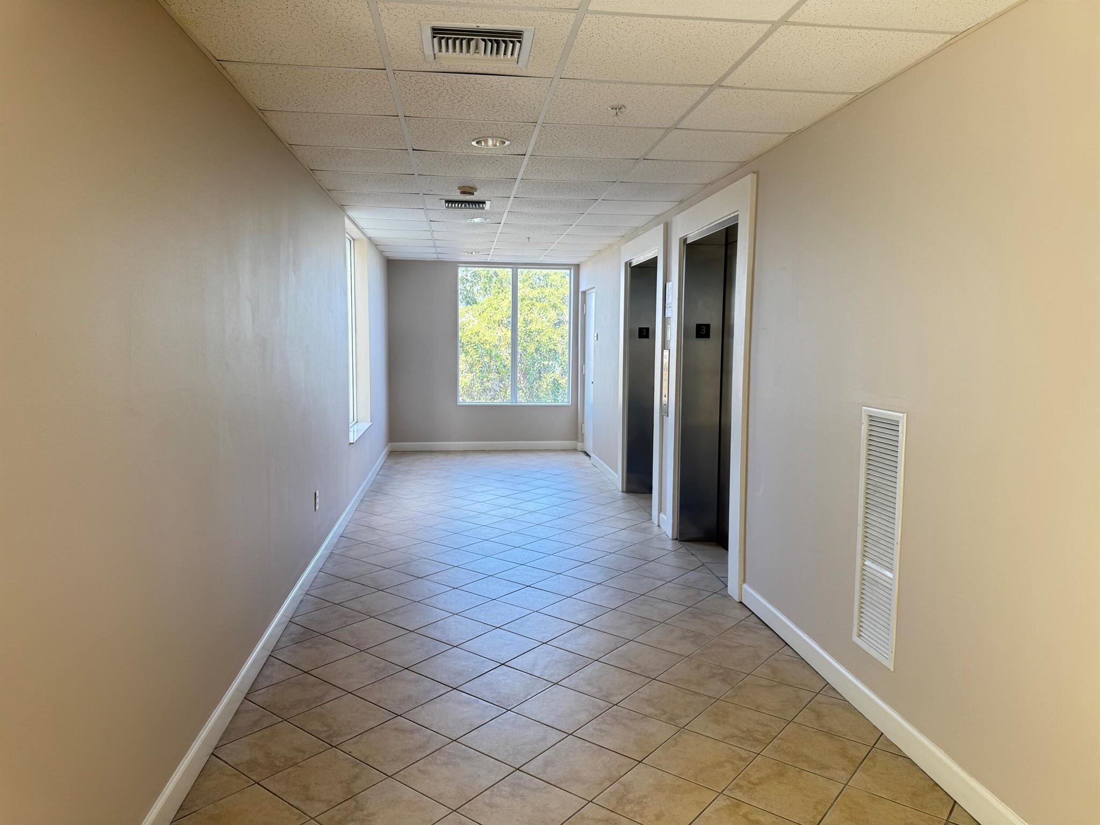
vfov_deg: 56.8
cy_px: 412
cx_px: 550
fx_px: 763
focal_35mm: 24
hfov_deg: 71.6
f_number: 1.78
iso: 64
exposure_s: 1/134
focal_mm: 6.76
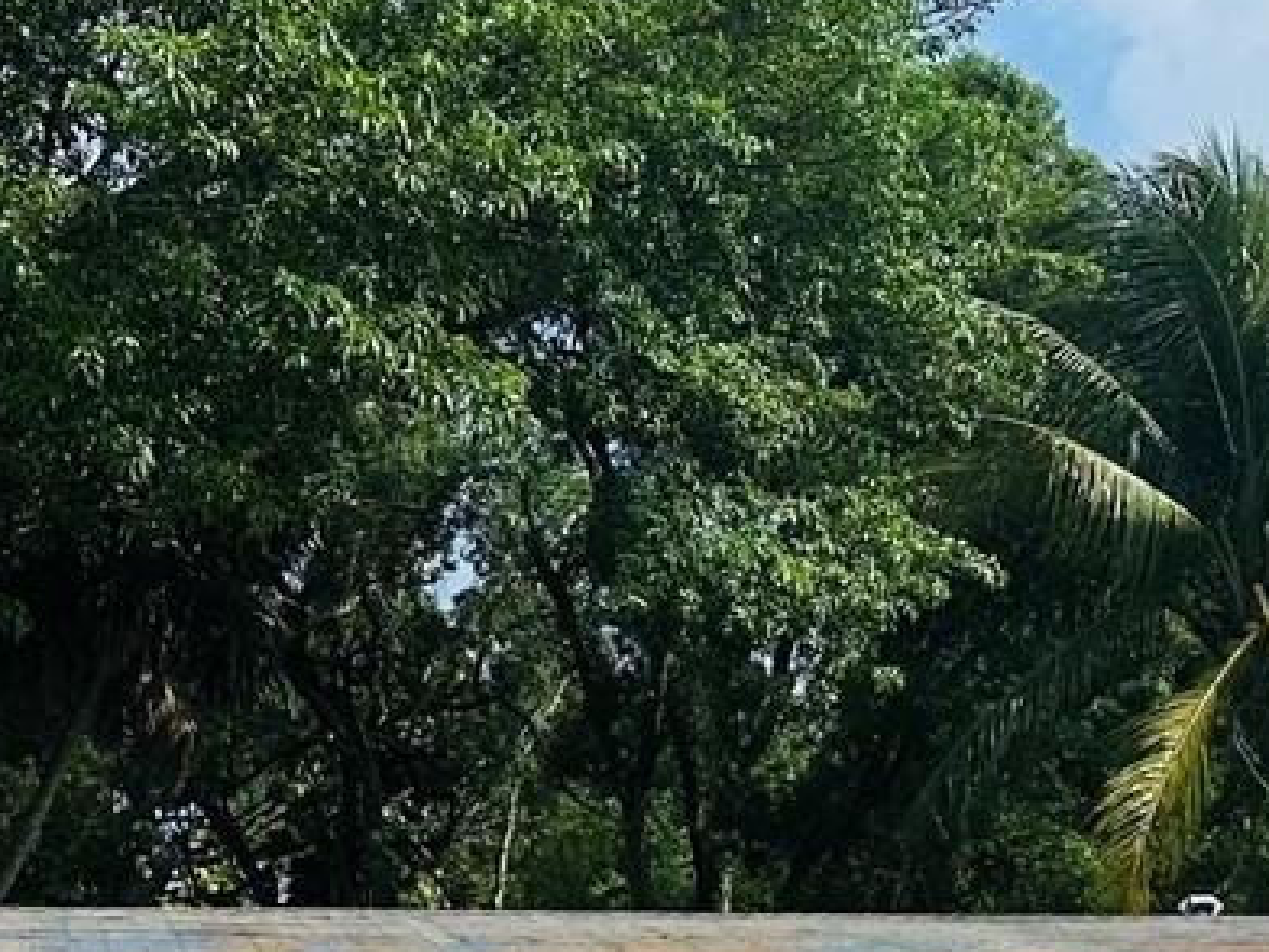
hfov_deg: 19.8
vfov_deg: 14.6
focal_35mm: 98
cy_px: 1175
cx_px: 278
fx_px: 3593
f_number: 1.78
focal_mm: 6.86
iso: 80
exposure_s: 1/7042
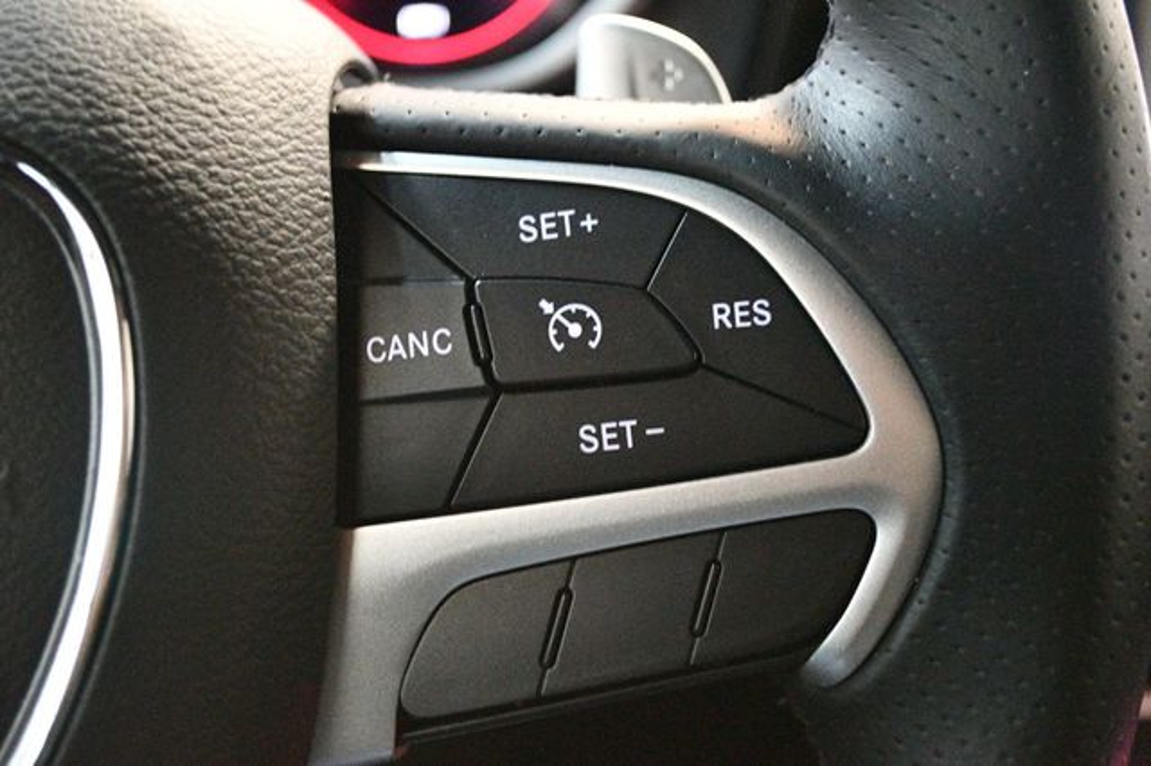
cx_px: 576
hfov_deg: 38.2
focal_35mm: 52
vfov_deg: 26.0
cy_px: 383
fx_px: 1662
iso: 12800
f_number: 5
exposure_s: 1/25
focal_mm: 35
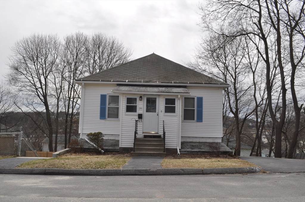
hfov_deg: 67.4
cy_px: 101
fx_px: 228
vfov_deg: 47.8
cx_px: 152
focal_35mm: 27
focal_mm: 18
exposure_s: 1/200
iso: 200
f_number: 3.5
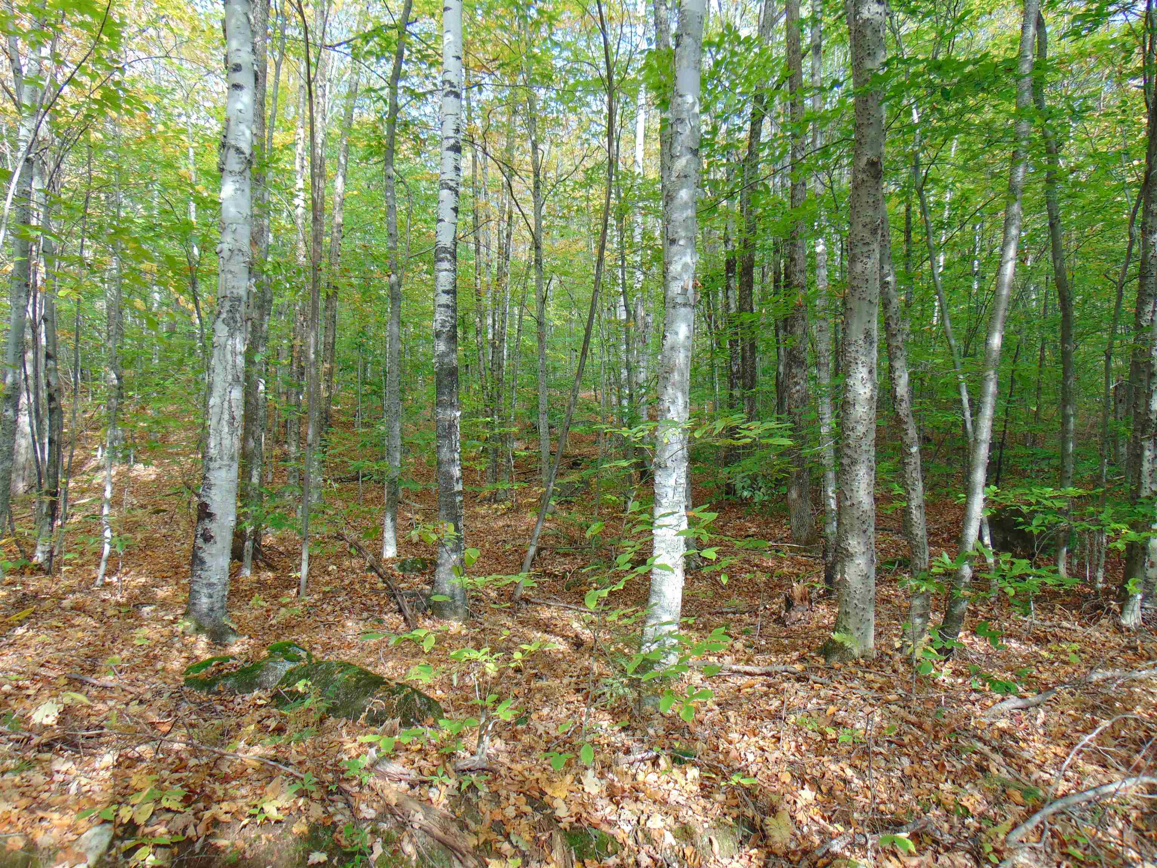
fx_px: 836
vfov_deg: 54.9
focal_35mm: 25
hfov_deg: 69.4
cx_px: 578
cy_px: 434
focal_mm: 4.5
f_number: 3
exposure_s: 1/60
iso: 80
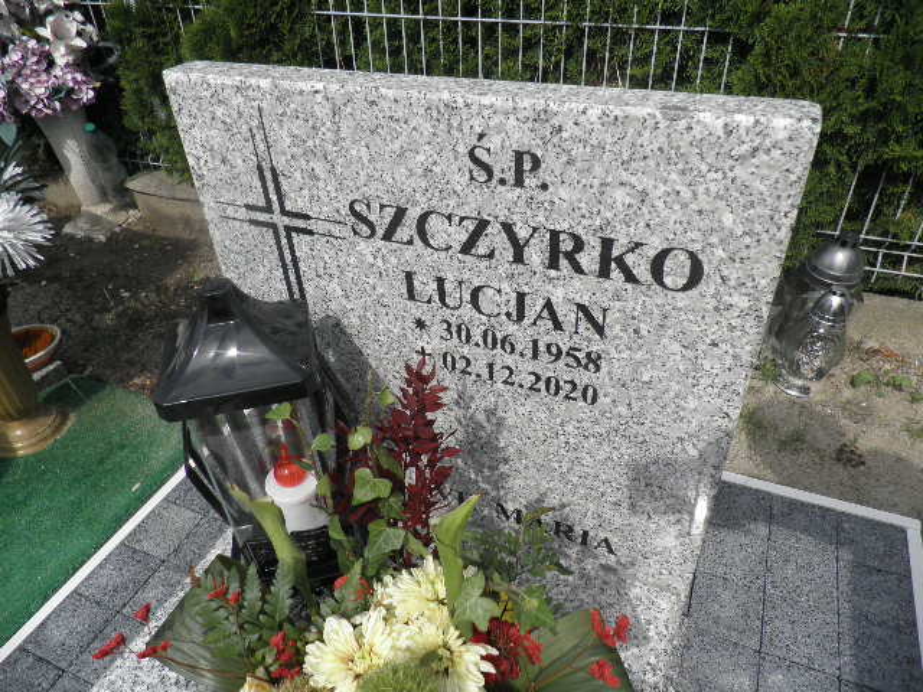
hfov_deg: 71.6
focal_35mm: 24
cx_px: 462
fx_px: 640
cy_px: 346
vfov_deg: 56.8
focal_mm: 4.3
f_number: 8.3
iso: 64
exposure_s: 1/200
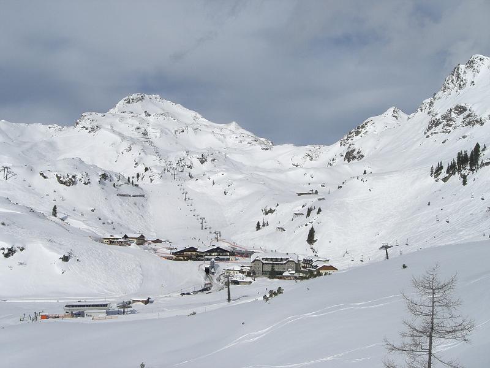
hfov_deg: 49.0
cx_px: 245
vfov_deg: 37.7
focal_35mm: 38
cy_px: 184
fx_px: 538
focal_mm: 6.3
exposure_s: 1/2000
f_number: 4.4
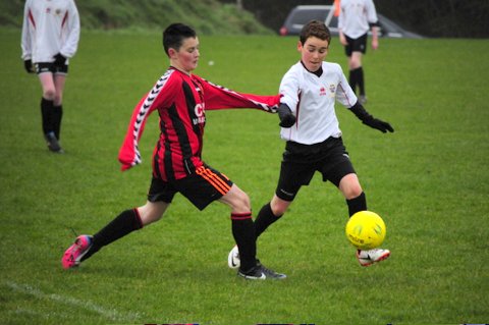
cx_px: 244
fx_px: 3867
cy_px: 162
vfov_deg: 4.8
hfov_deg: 7.2
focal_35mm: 285
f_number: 5.6
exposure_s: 1/500
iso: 1600
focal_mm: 190
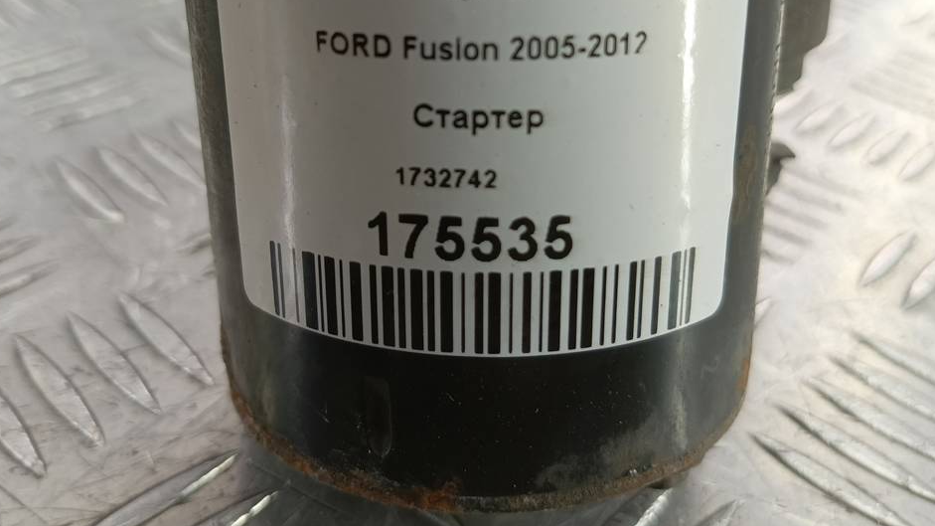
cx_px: 462
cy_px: 153
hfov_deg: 61.0
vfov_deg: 36.1
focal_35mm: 32
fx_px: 793
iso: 133
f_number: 1.6
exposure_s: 1/50
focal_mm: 4.11
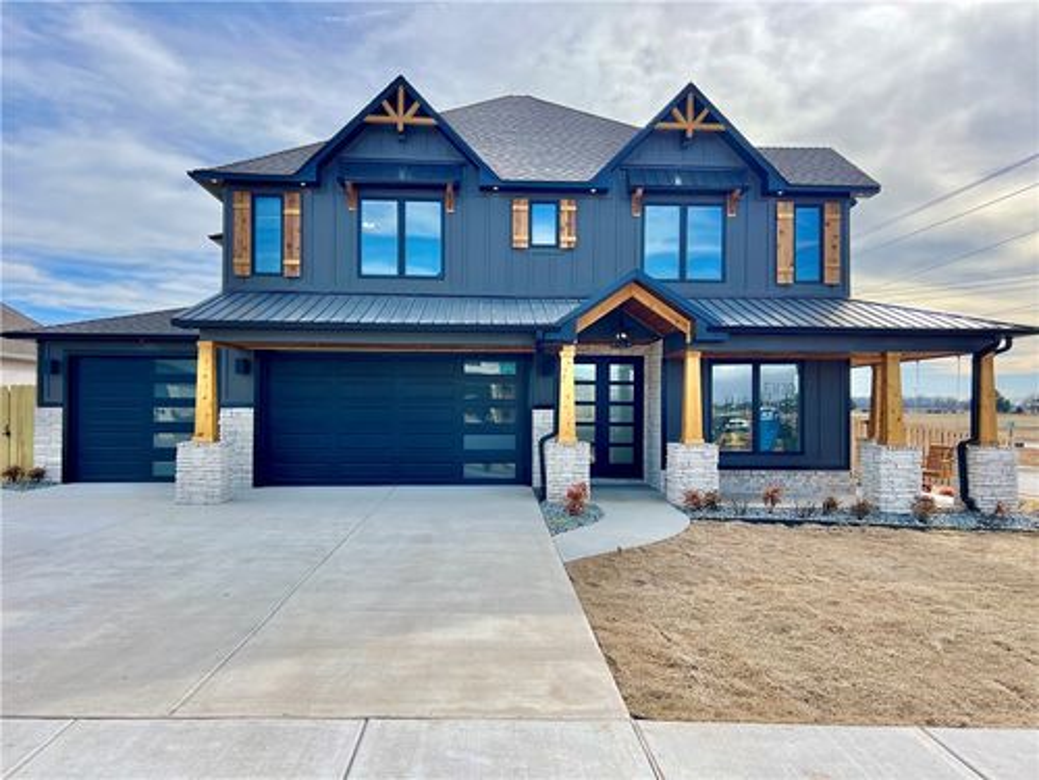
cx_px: 520
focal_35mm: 26
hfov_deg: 67.3
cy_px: 390
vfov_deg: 53.1
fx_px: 780
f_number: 1.5
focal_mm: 5.7
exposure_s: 1/3257
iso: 50
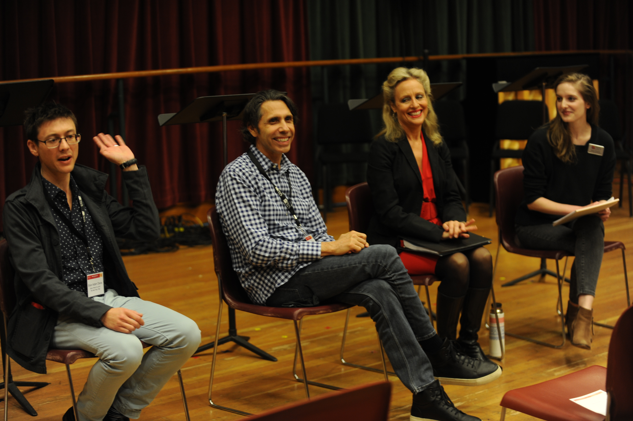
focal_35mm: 70
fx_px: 1230
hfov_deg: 28.9
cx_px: 316
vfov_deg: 19.4
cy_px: 210
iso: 640
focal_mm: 70
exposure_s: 1/80
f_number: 2.8
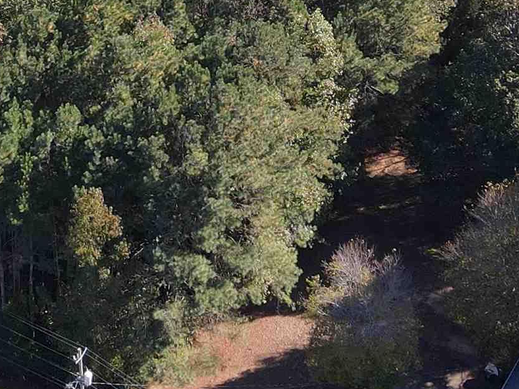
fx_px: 1334
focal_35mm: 89
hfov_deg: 21.5
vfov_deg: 15.7
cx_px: 43
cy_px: -135
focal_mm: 4.5
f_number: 2.8
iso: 100
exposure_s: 1/200
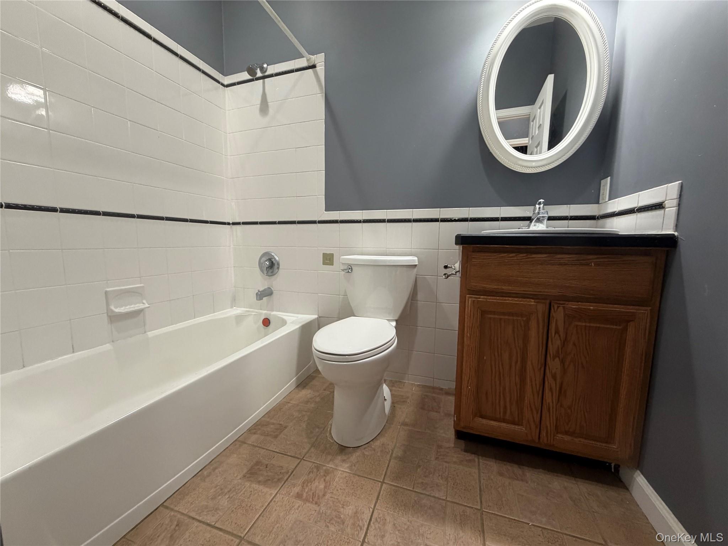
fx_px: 294
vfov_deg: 85.7
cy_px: 273
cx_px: 364
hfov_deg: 102.1
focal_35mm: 14
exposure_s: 1/60
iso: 250
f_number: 2.2
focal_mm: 2.22
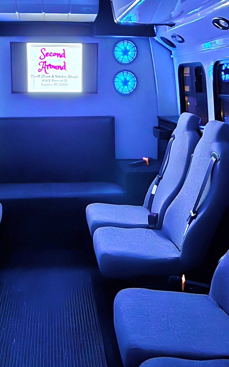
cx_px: 95
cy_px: 137
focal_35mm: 38
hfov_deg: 33.5
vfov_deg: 51.0
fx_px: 379
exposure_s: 1/7.07
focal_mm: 2.2
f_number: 2.2
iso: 1600
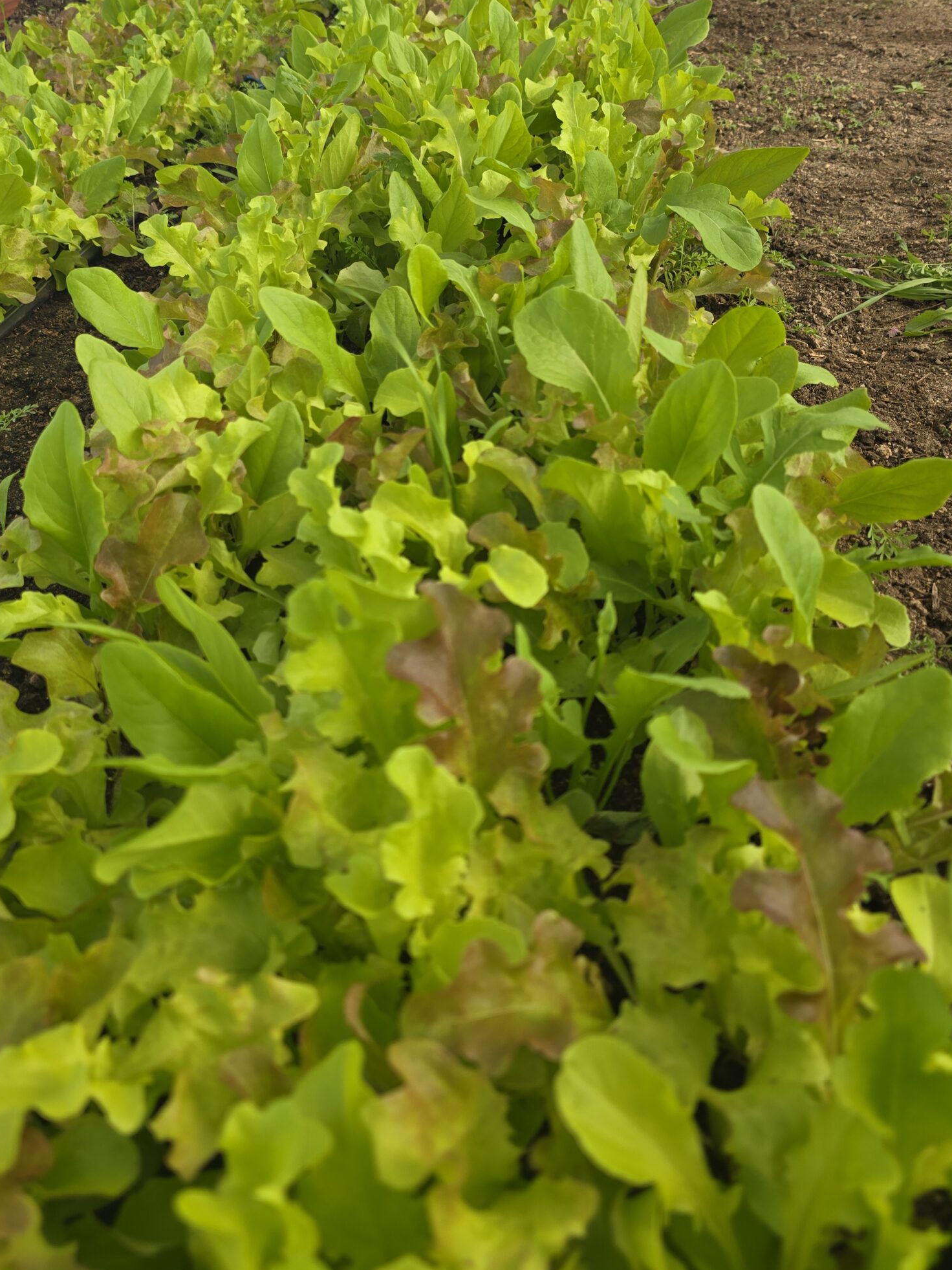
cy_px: 522
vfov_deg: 59.6
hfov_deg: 46.7
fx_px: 1100
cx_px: 410
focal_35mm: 30
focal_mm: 6.3
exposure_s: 1/310
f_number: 1.7
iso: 12
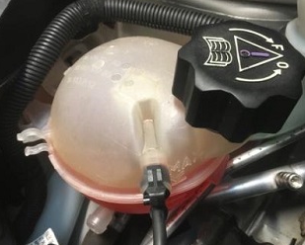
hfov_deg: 55.6
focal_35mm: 32
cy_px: 120
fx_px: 289
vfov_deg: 45.9
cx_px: 153
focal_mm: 4.15
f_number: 2.2
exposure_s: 1/20
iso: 200
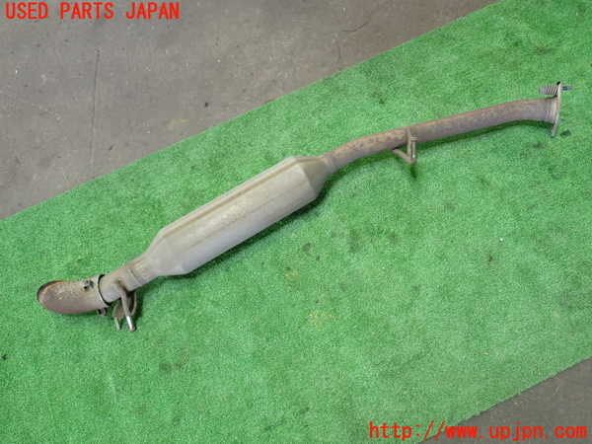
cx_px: 296
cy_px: 222
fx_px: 513
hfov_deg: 60.0
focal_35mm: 30
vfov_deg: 46.8
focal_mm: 5.4
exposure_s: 1/30
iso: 250
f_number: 2.3
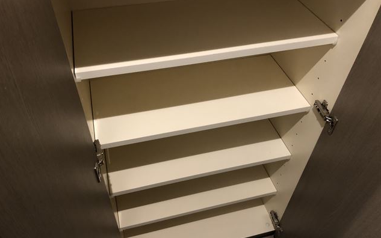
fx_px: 312
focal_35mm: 30
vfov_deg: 41.8
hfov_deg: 62.9
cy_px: 132
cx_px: 189
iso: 100
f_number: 1.8
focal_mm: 3.99
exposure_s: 1/7
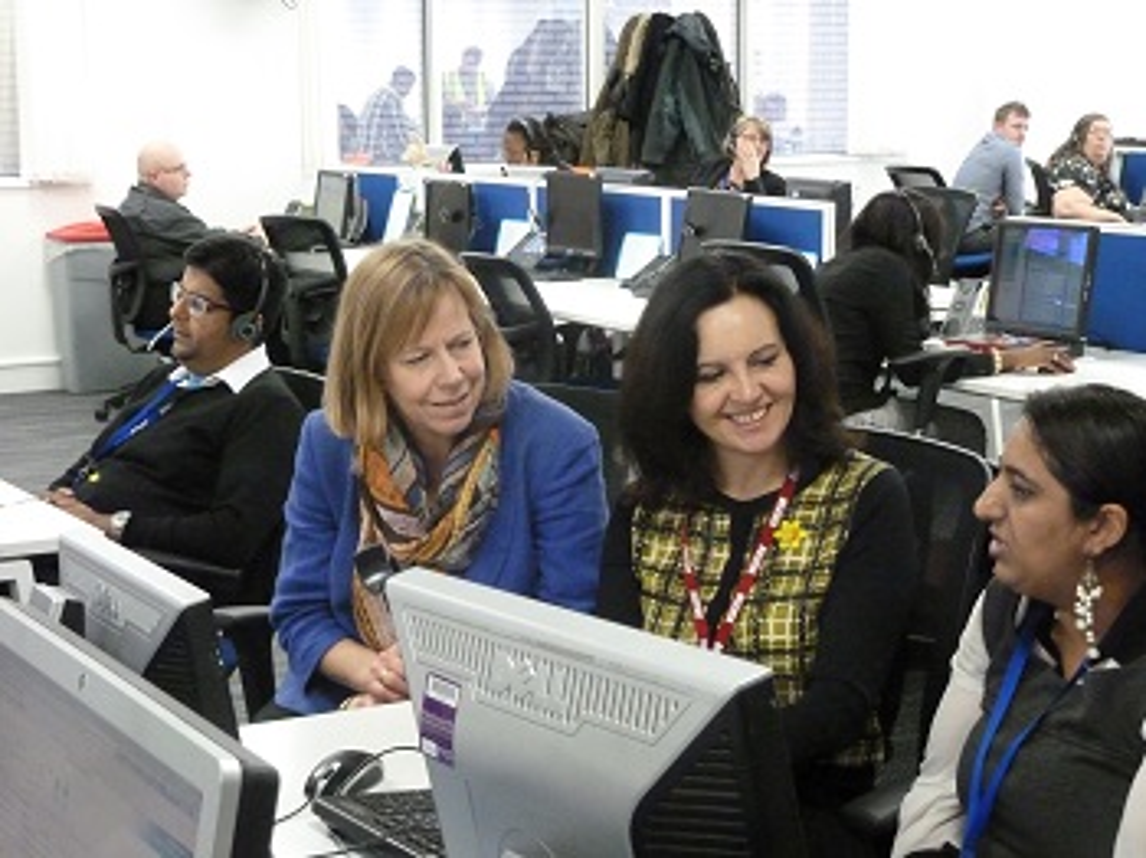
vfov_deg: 20.4
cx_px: 573
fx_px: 2382
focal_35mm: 72
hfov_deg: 27.1
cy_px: 429
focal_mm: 11.9
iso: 1000
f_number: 4.1
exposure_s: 1/15
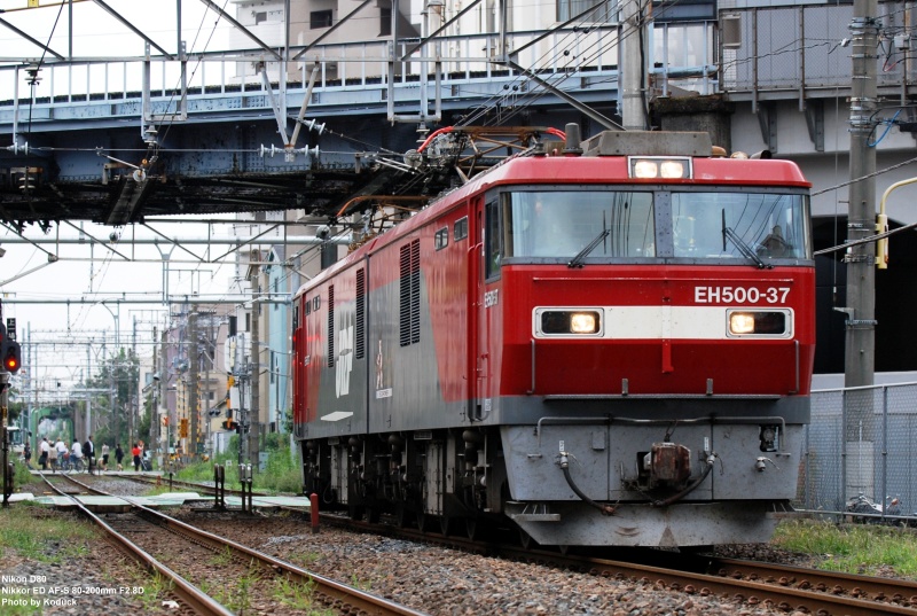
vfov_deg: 11.5
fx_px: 3063
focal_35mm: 120
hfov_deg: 17.0
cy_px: 308
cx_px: 458
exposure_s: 1/200
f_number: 2.8
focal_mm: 80
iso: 400
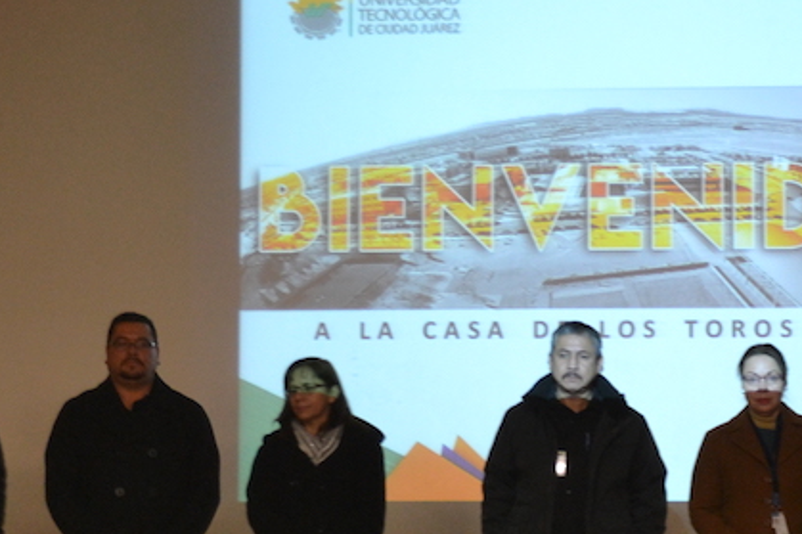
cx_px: 683
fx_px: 3251
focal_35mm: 146
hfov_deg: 14.0
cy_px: 628
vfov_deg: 9.3
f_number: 5
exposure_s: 1/15
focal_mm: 34
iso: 720
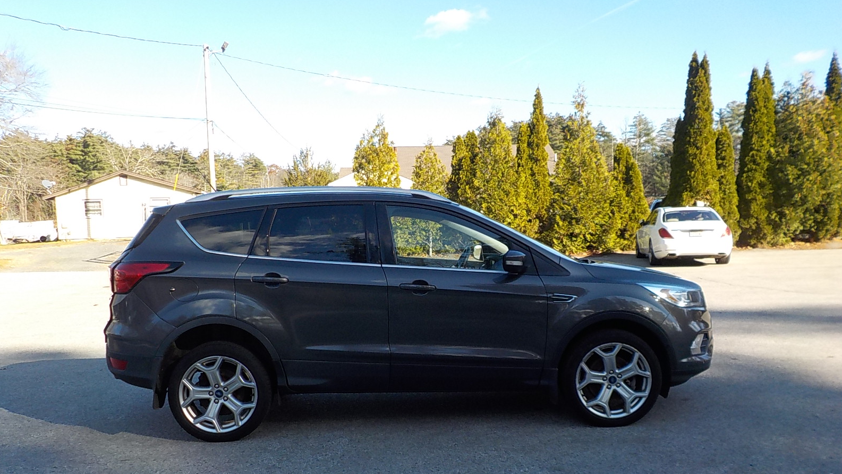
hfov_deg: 59.5
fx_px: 737
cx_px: 419
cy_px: 284
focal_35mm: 33
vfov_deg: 35.5
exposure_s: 1/500
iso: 125
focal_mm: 4.1
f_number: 3.3
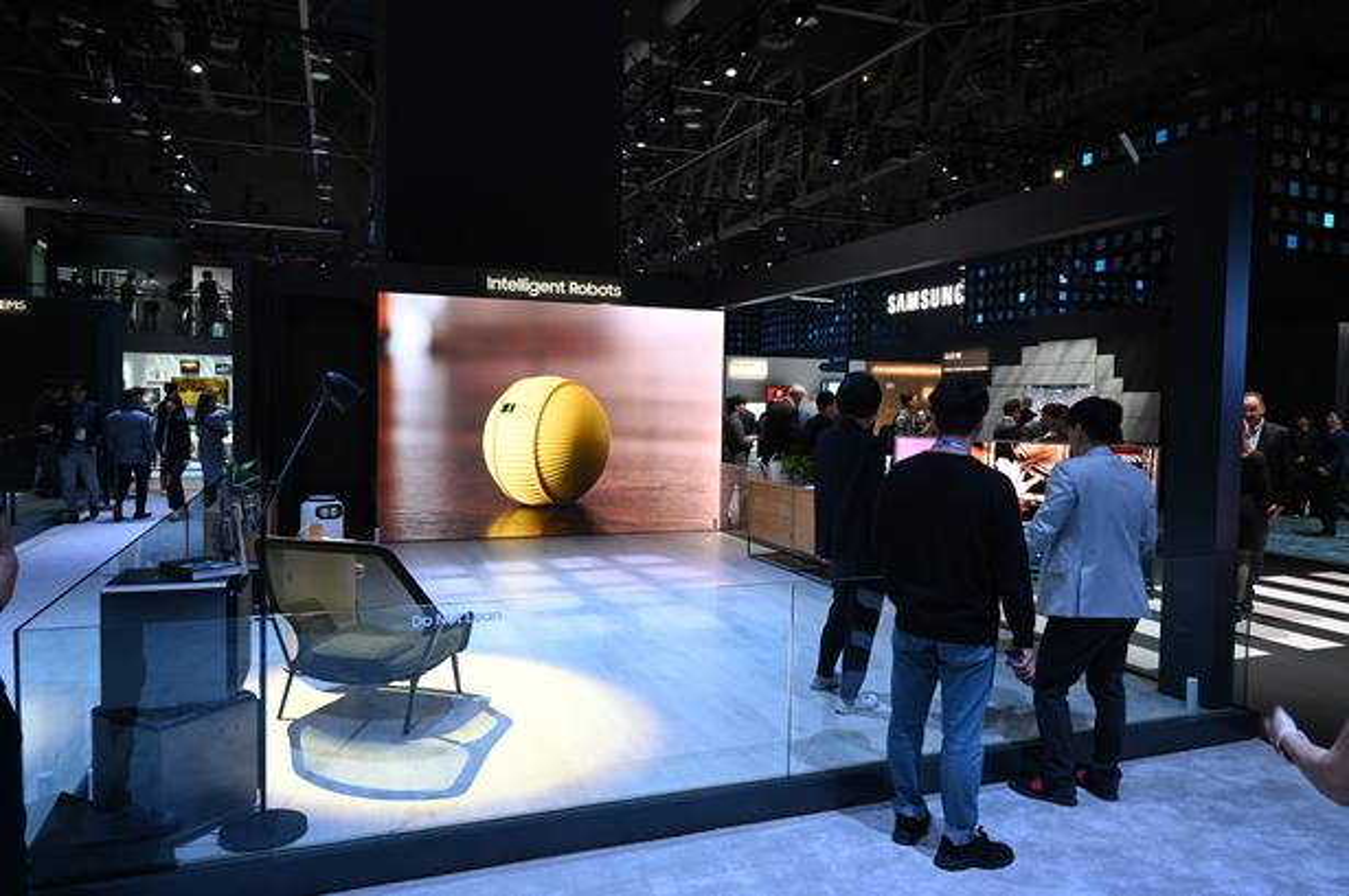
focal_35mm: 24
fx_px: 899
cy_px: 448
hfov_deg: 73.8
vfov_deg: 53.1
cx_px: 674
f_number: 5
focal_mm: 24
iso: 1600
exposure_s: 1/100
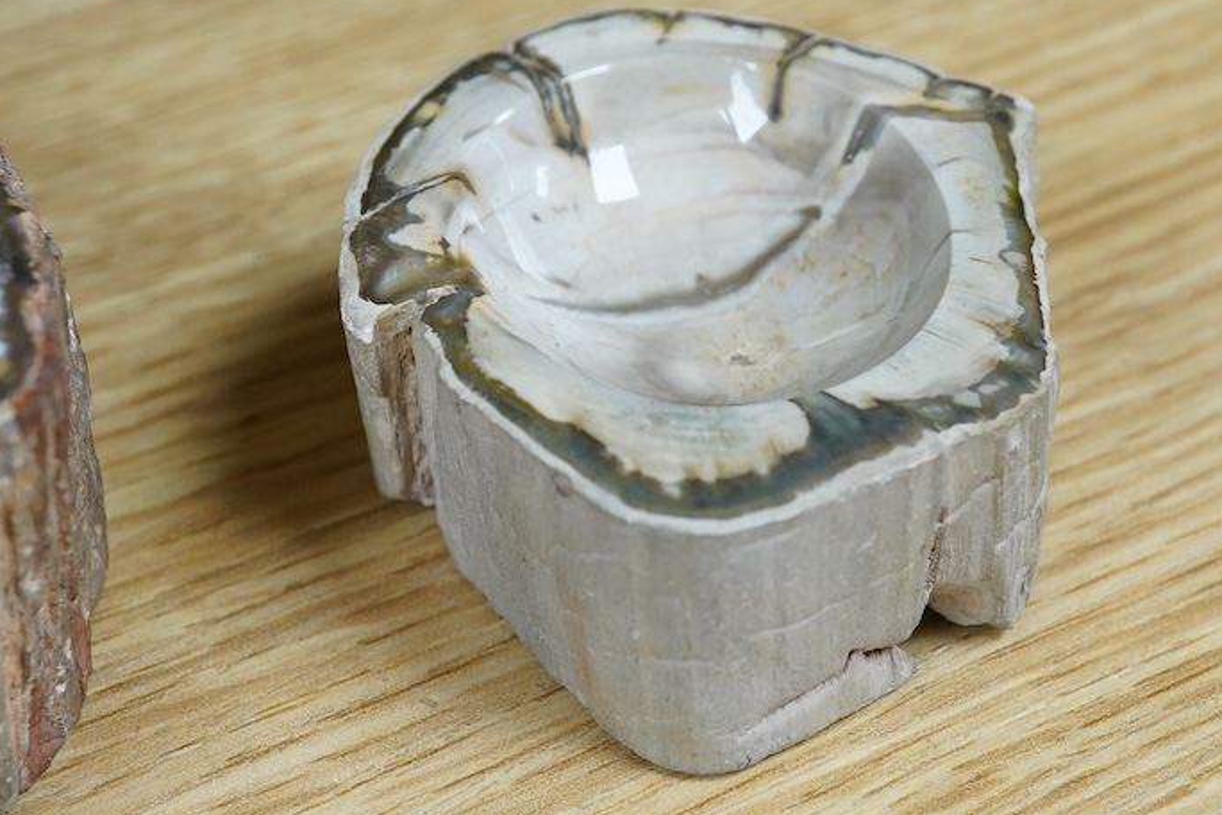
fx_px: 2512
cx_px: 773
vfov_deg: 18.4
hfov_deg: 27.2
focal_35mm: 74
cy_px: 277
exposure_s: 1/160
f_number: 9
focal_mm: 30
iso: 2500
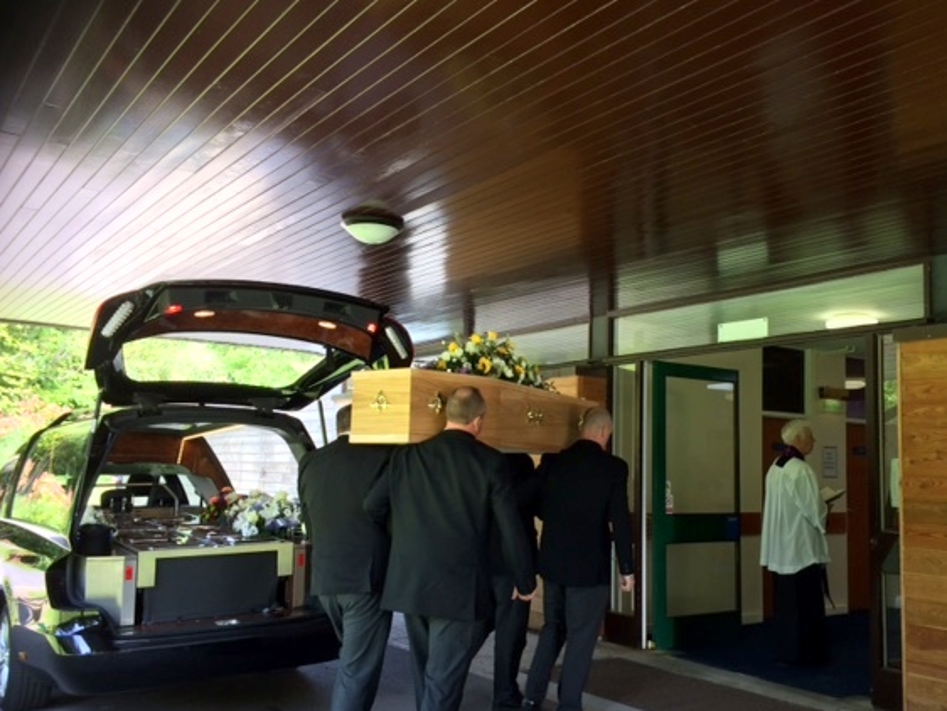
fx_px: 903
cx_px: 511
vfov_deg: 42.9
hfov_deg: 55.3
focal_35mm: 33
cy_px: 391
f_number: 2.2
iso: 50
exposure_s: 1/60
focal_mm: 4.15
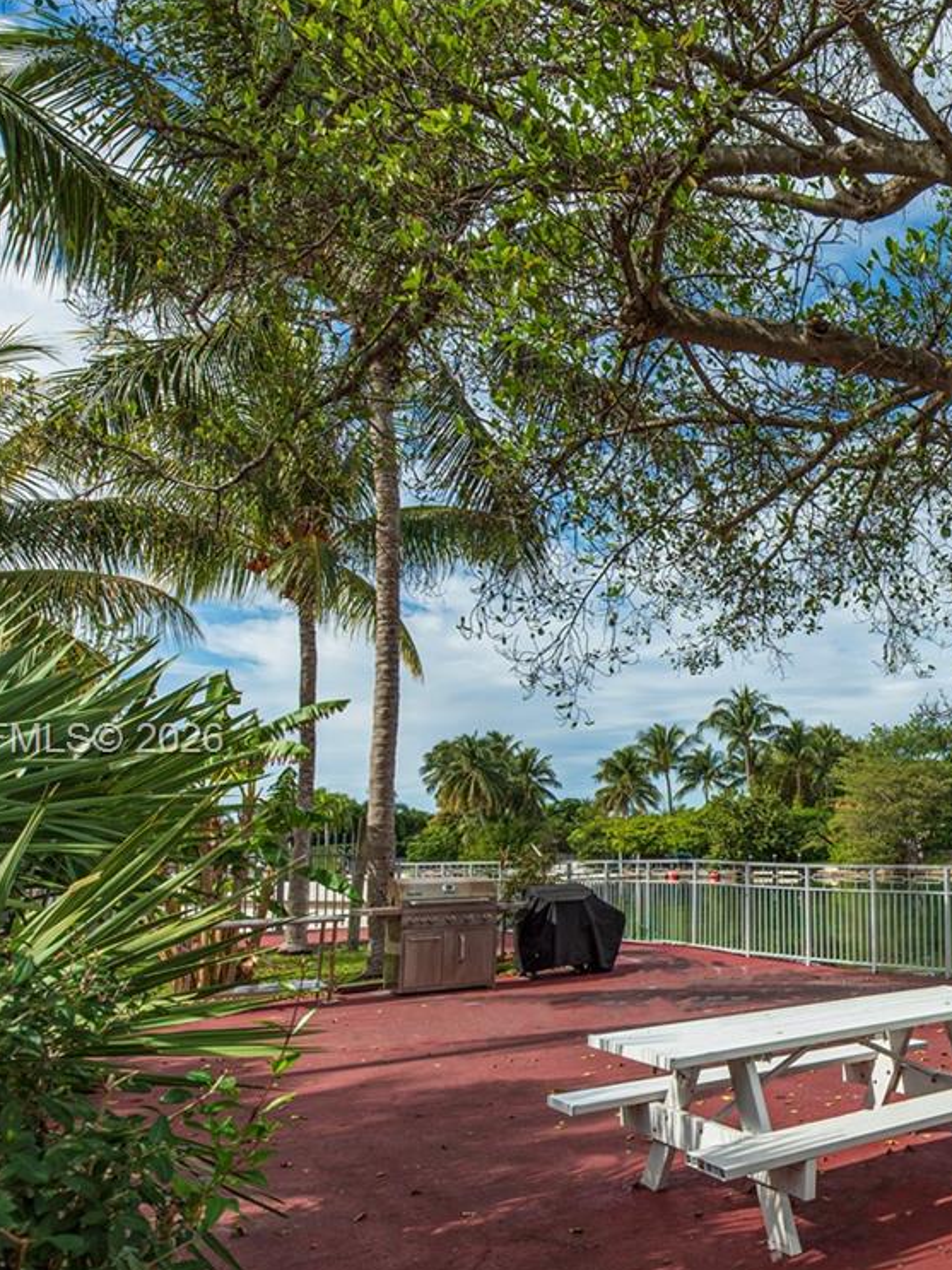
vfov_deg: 61.3
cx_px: 1060
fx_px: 1064
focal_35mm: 29
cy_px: 743
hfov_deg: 39.1
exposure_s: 1/500
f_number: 8
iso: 100
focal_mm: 14
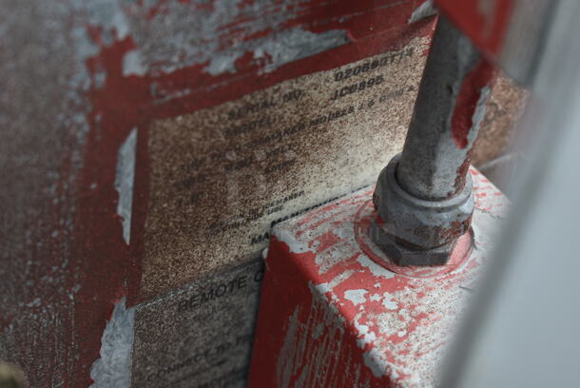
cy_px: 194
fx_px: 1330
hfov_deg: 24.6
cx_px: 290
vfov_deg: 16.6
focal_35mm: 82
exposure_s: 1/100
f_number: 5.6
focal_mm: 55
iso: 250
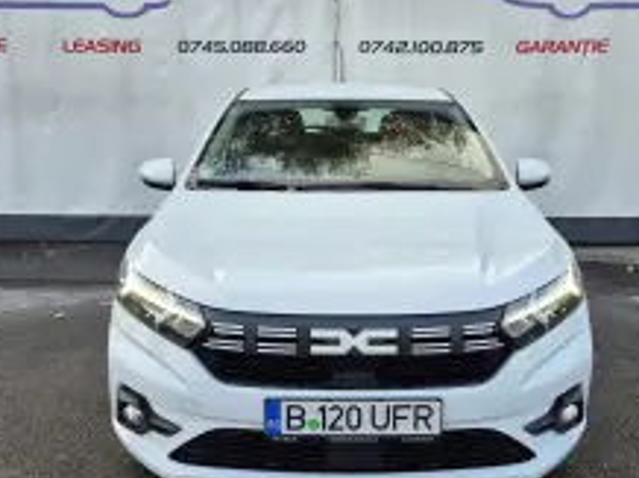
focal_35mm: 38
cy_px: 249
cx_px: 343
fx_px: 701
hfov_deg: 49.0
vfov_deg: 37.6
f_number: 1.8
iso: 25
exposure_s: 1/244
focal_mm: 5.4
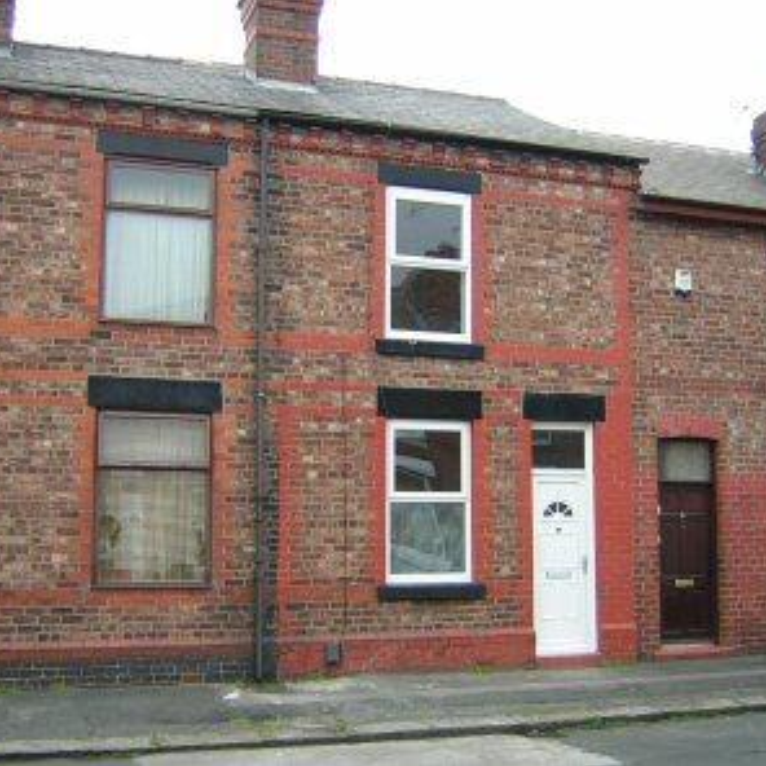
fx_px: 1077
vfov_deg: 39.2
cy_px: 380
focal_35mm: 43
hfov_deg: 39.1
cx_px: 440
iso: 100
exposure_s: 1/92.3
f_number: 2.6
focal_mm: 4.7
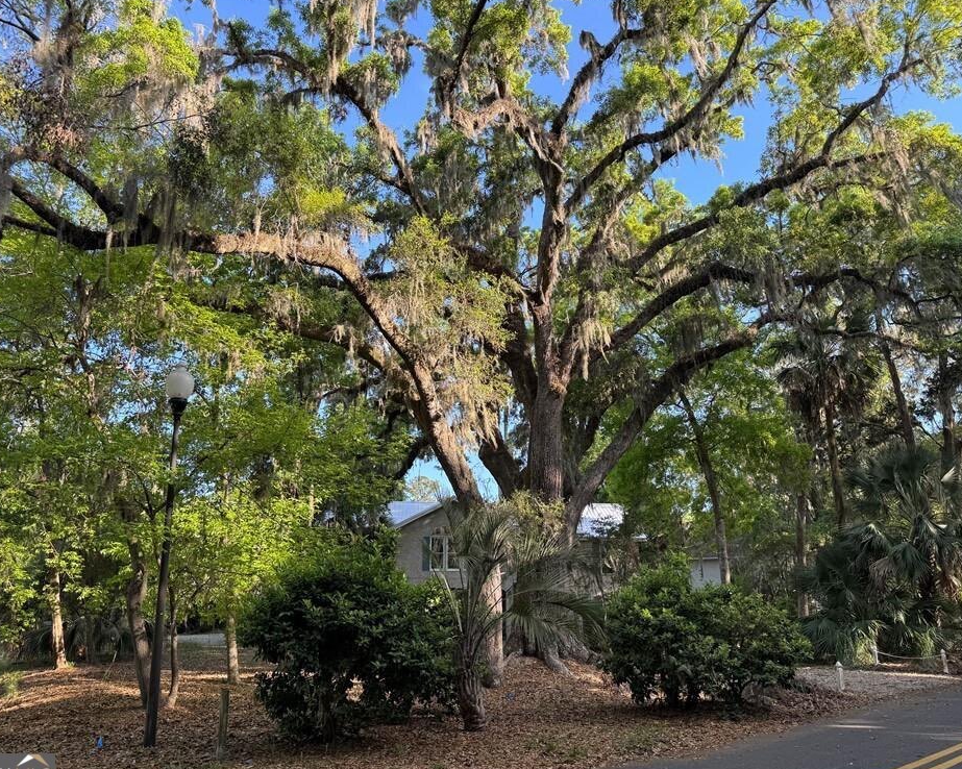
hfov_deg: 66.0
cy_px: 393
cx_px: 469
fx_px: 740
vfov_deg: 54.9
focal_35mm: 26
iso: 80
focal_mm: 6.76
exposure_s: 1/514
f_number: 1.78
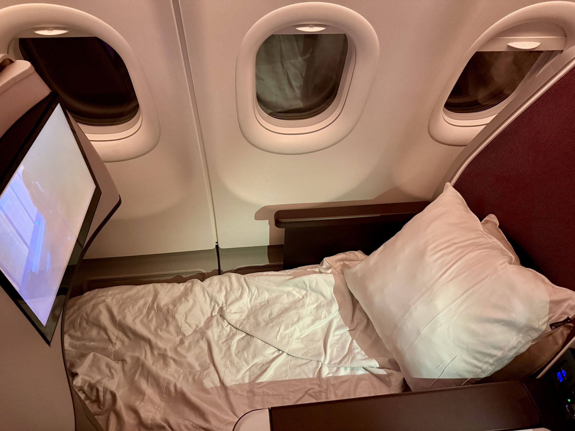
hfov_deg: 71.6
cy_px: 216
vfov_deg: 56.8
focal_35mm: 24
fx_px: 399
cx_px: 288
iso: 1000
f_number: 1.78
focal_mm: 6.76
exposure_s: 1/33
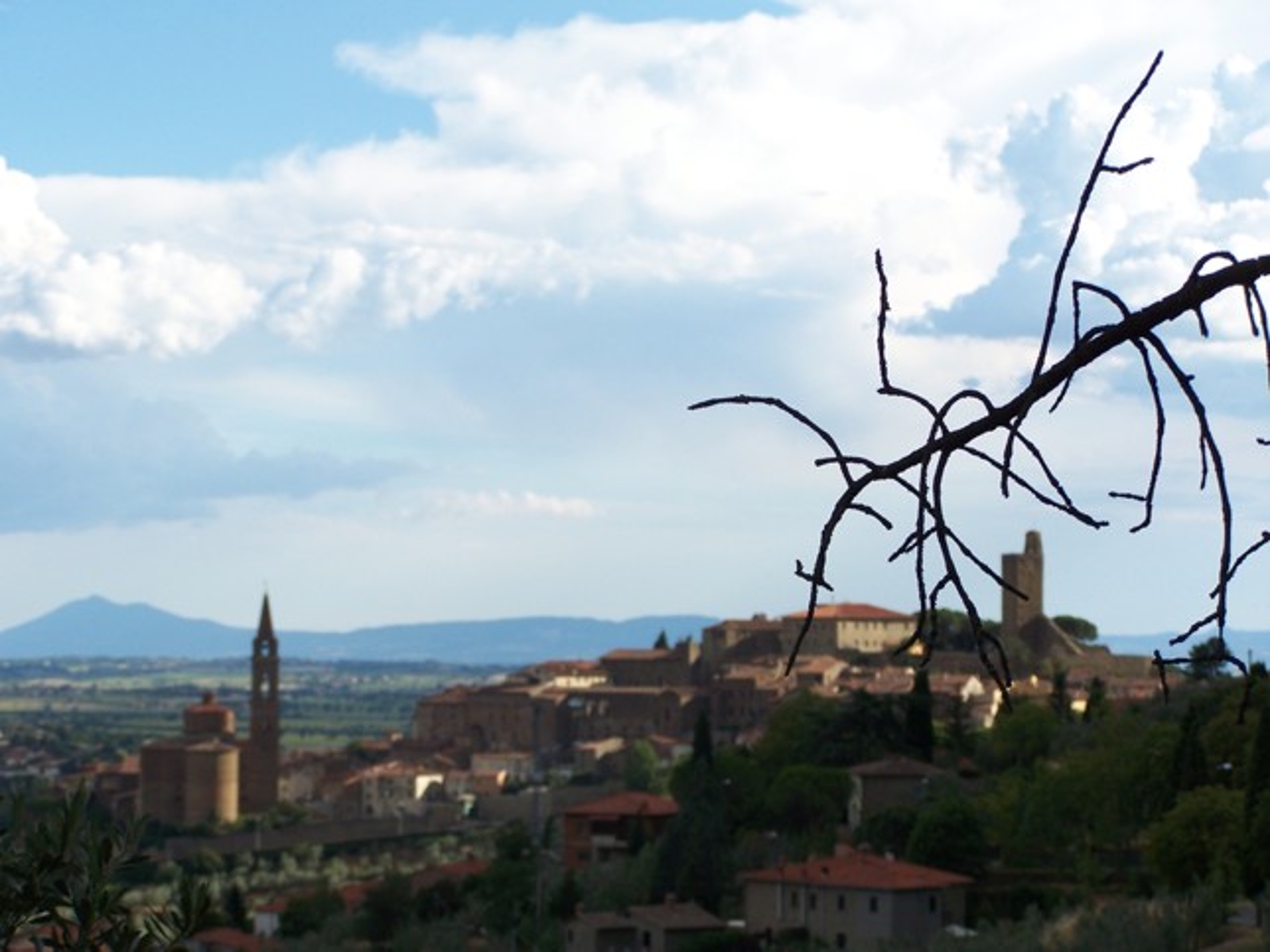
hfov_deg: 18.7
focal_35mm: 105
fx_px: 3852
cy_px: 476
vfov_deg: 14.1
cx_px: 635
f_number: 3.2
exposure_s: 1/640
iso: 80
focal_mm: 17.5
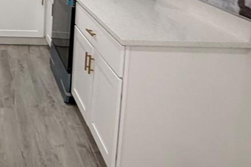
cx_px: -27
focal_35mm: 53
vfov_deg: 23.3
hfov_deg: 32.8
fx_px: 369
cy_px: -35
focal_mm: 2.22
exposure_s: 1/120
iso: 160
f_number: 2.2
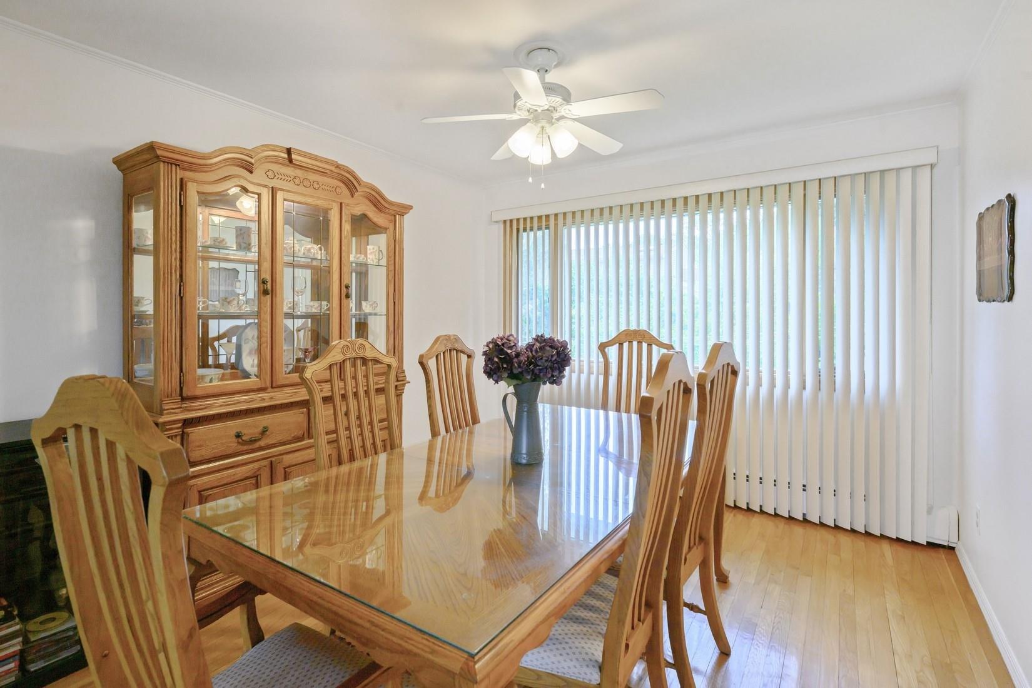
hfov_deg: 93.3
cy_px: 344
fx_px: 487
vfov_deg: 70.4
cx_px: 516
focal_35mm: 17
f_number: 8
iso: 400
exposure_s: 1/60
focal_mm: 17
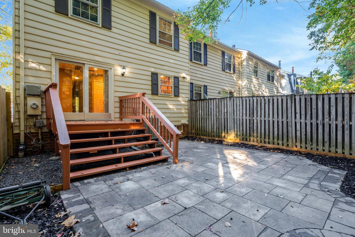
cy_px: 118
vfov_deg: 73.7
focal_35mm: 16
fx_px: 158
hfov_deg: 96.7
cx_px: 178
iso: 1250
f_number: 8
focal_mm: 16
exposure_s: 1/50
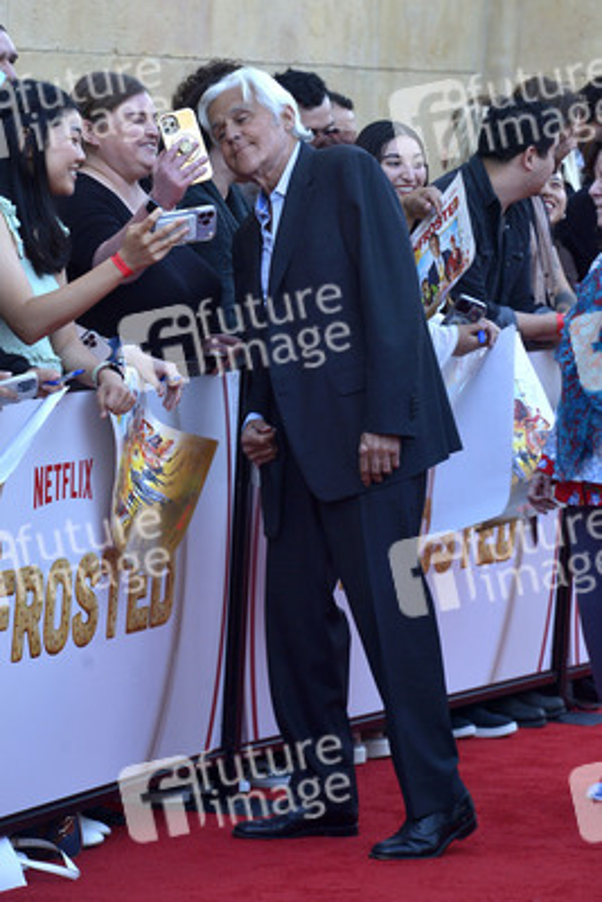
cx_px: 301
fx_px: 4260
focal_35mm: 170
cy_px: 451
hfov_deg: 8.1
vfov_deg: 12.1
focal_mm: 170
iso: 320
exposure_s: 1/250
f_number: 7.1
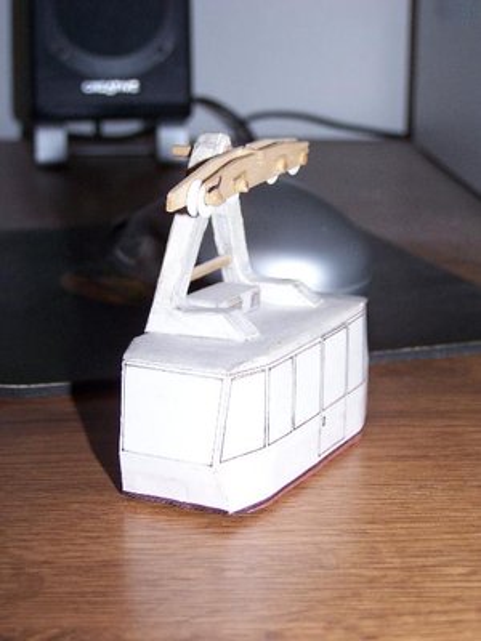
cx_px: 240
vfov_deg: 28.2
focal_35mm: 69
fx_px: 1278
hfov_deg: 21.3
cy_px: 320
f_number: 3.2
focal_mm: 11.5
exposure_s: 1/80
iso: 140
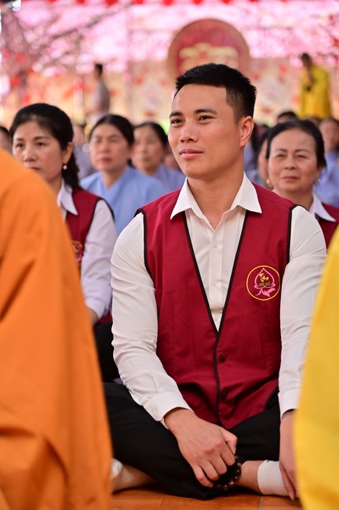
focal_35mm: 110
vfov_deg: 18.6
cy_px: 255
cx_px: 170
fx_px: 1557
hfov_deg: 12.4
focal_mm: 110
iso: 1000
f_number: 4
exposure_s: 1/125
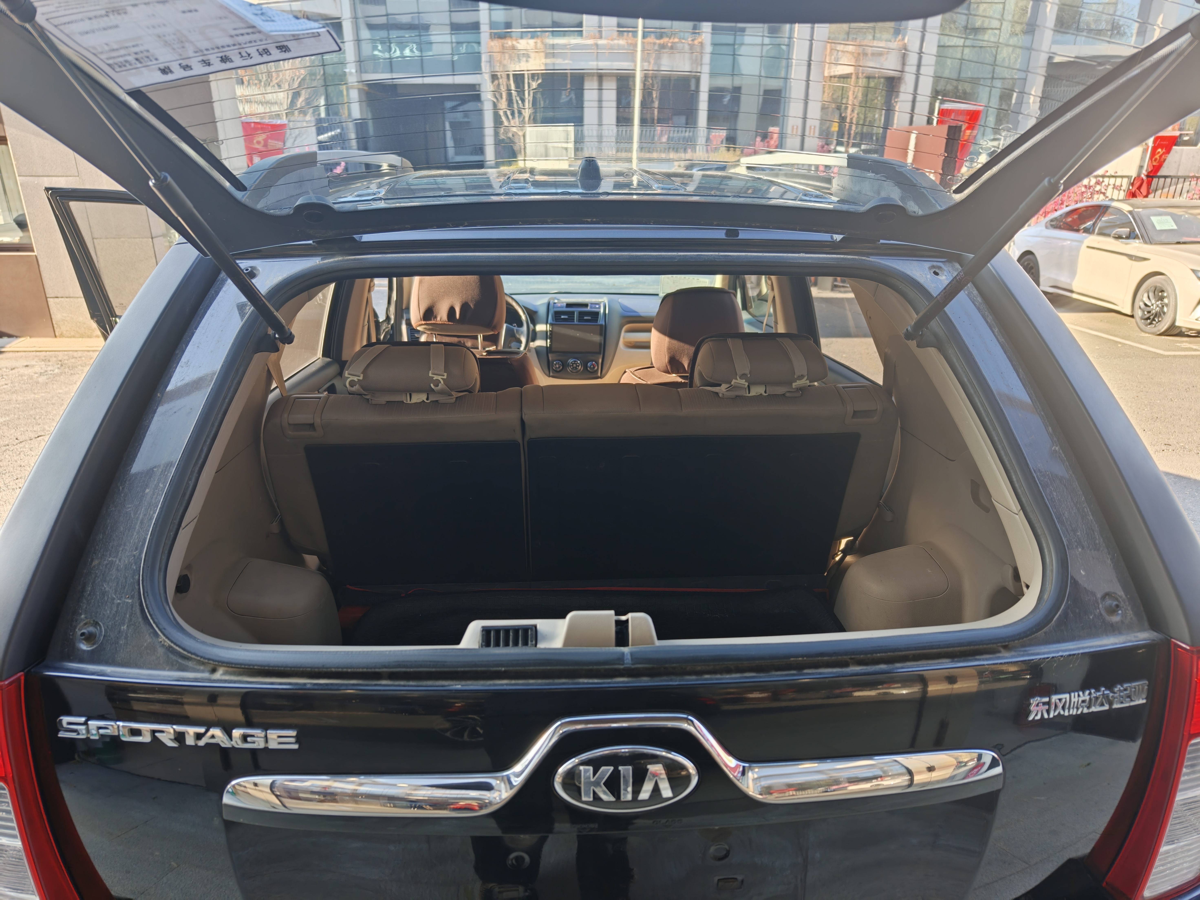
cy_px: 450
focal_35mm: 23
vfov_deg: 58.9
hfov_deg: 73.9
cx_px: 600
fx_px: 797
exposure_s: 1/200
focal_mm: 8.67
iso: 200
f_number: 1.8
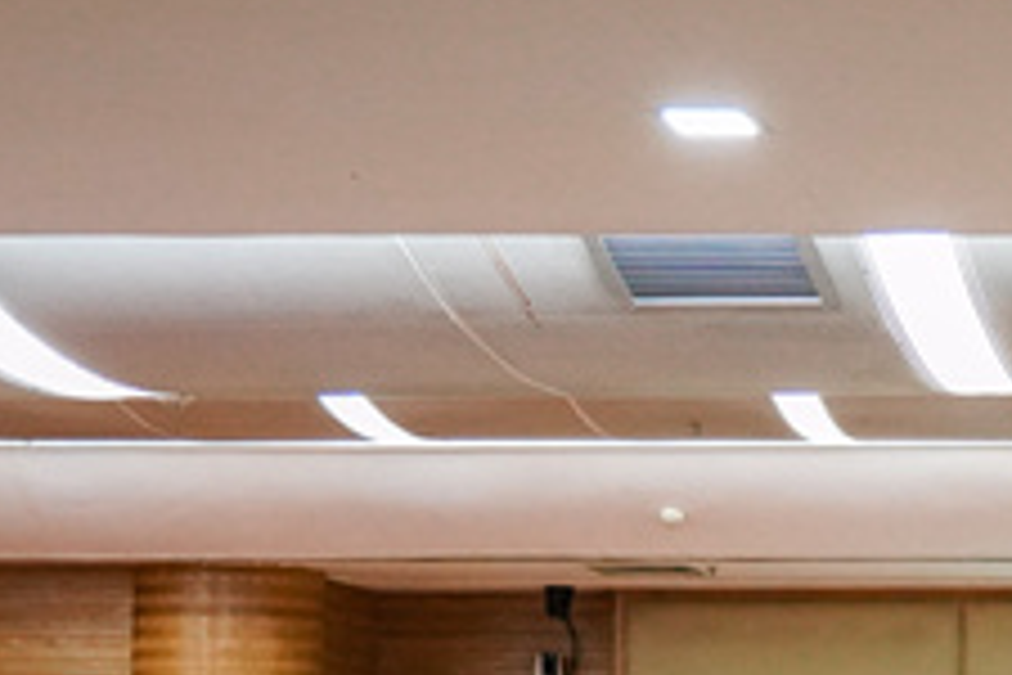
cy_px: 716
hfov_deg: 14.6
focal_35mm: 133
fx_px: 3738
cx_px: 1430
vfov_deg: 10.2
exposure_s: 1/160
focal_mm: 34
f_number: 4
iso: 4000
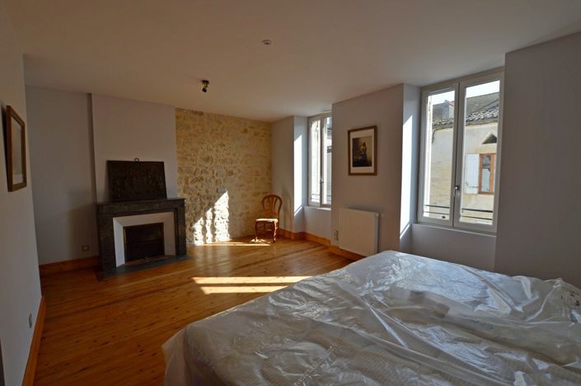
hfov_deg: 100.5
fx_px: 242
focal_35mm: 15
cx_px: 290
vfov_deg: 77.2
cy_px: 193
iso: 100
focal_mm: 10
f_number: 6.3
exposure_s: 1/100
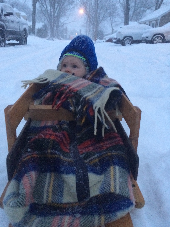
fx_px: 196
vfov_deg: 60.0
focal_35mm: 30
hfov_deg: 46.8
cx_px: 84
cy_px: 115
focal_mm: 4.15
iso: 400
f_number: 2.2
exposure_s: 1/15
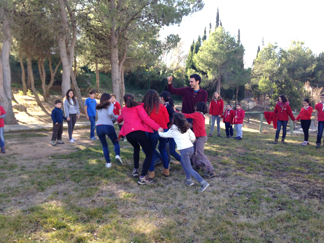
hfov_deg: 55.4
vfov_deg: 42.9
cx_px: 162
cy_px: 122
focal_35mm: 33
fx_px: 309
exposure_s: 1/172
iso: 50
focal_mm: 4.12
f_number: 2.4
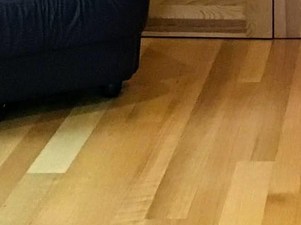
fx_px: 1252
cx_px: 393
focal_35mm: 144
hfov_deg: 13.2
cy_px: -142
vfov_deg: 9.9
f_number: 2.4
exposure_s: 1/30
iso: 200
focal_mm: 3.3
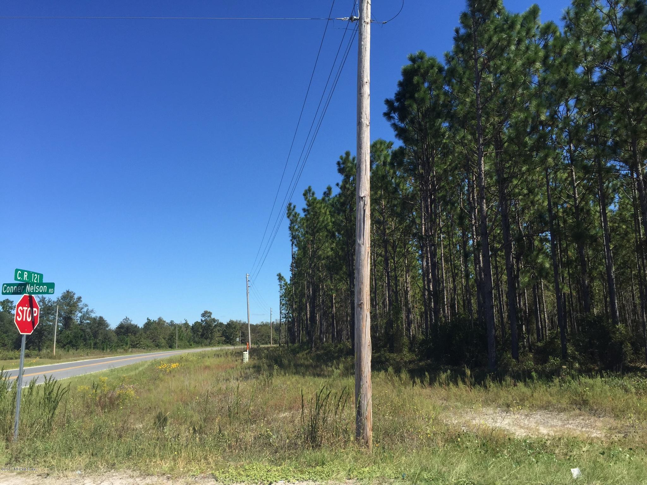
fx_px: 542
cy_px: 242
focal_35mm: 29
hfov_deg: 61.7
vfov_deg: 48.2
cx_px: 324
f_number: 2.2
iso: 32
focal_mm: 4.15
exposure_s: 1/1522
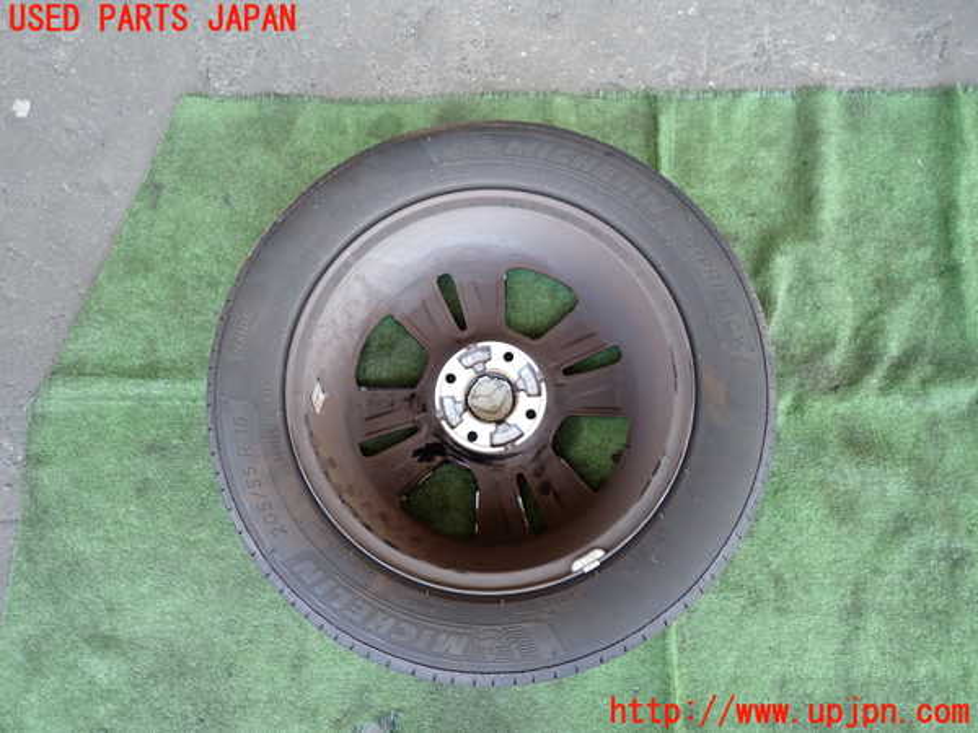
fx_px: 706
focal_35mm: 25
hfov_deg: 69.4
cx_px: 489
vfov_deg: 54.9
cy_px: 366
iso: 200
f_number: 2
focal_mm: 4.5
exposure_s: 1/80
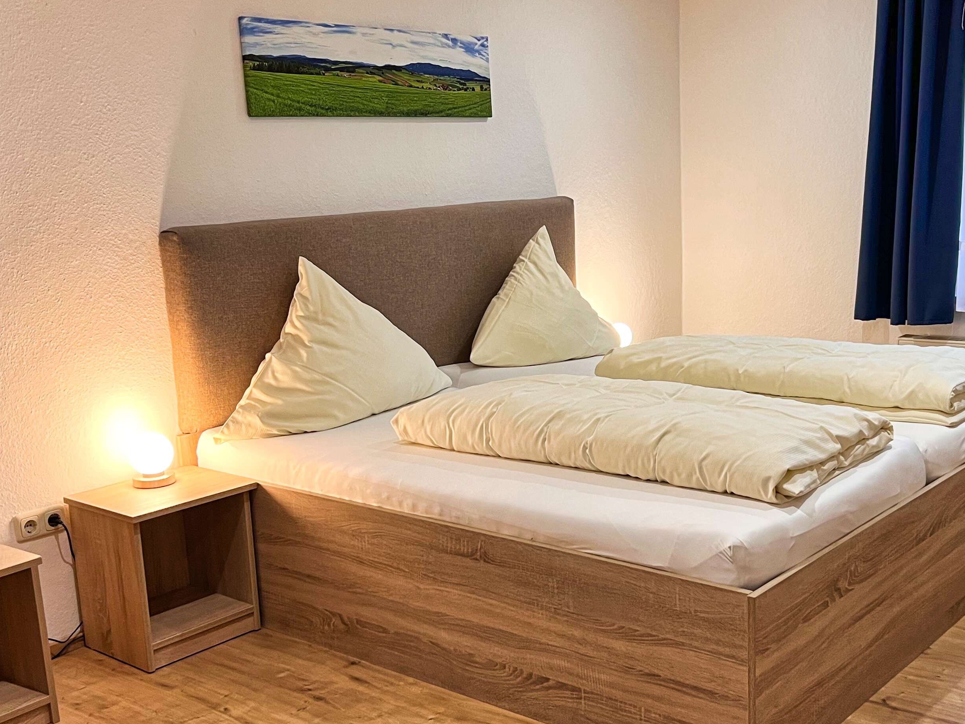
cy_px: 412
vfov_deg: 33.5
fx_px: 1199
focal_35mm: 43
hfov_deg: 43.7
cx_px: 549
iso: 100
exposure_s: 1/50
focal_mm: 5.7
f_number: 1.5
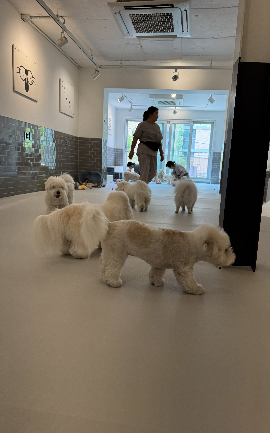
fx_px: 306
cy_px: 215
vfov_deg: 70.4
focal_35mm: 26
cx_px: 137
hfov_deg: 47.6
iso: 160
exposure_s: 1/120
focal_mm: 6.76
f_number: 1.78
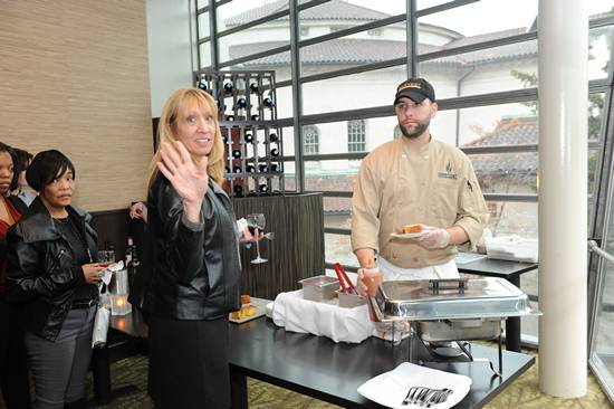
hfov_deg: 58.7
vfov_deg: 41.1
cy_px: 204
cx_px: 307
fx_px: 545
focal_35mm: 32
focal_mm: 32
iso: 2000
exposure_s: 1/160
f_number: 4.5
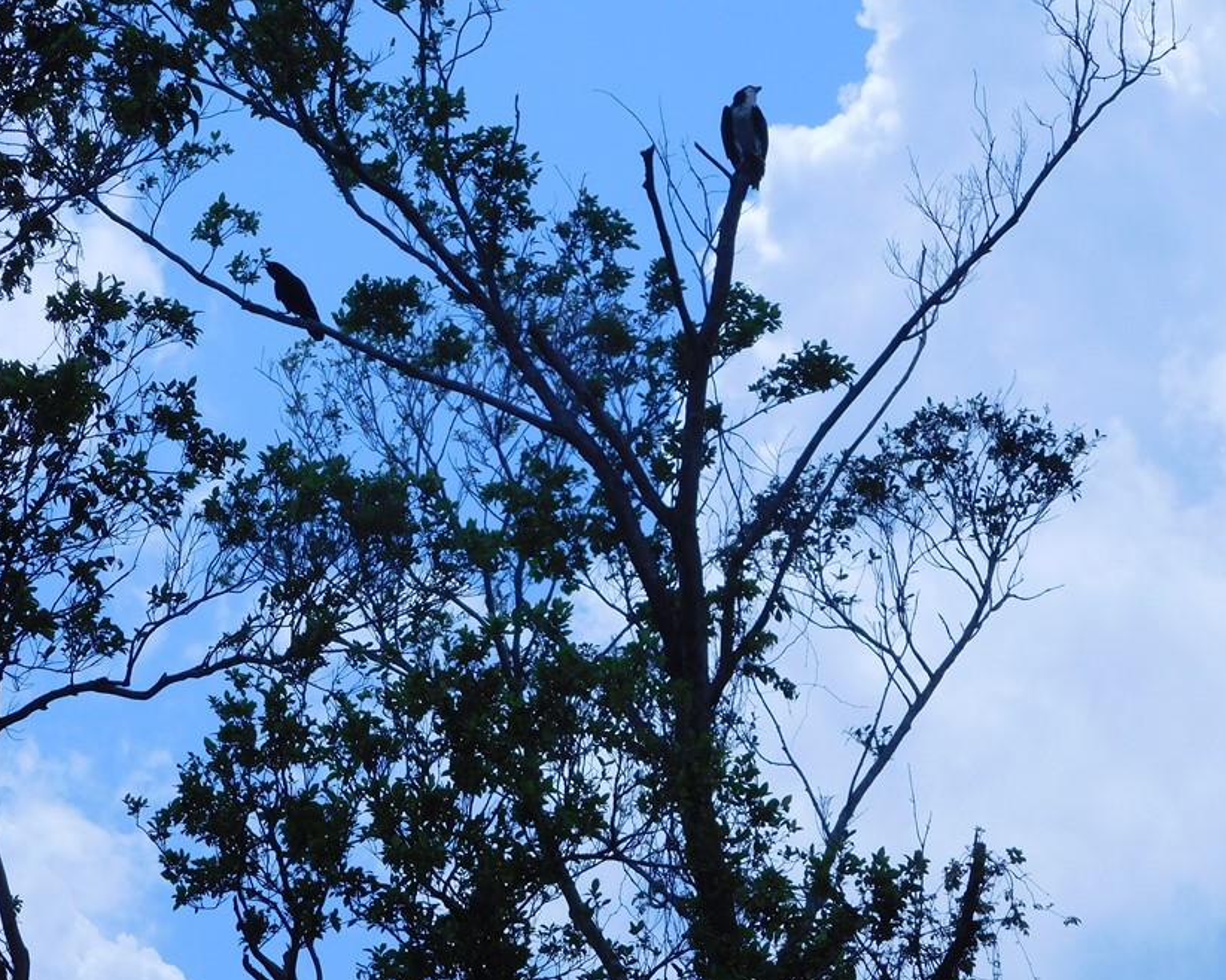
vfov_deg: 6.4
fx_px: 8815
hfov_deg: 8.0
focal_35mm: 243
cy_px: 441
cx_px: 492
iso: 125
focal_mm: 35.7
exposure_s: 1/1500
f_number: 5.4
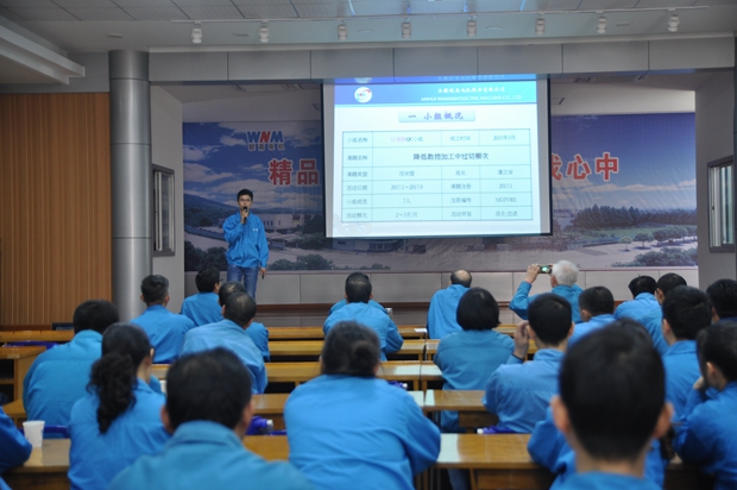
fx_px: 1043
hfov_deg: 38.9
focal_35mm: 51
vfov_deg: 26.4
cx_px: 368
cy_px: 245
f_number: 2.8
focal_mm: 34
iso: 360
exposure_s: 1/30
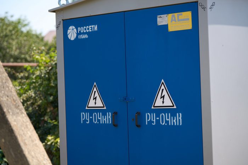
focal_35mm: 113
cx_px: 124
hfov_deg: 18.1
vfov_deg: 12.1
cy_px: 82
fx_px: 778
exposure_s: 1/640
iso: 100
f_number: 3.2
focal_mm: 113
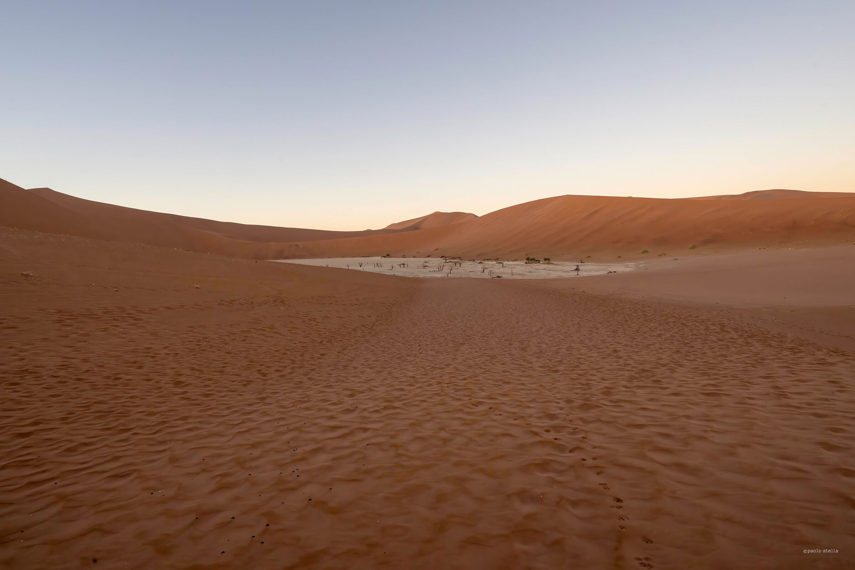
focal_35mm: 19
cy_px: 285
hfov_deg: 86.9
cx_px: 428
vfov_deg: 64.6
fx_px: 451
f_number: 13
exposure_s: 1/125
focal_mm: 19
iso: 1600
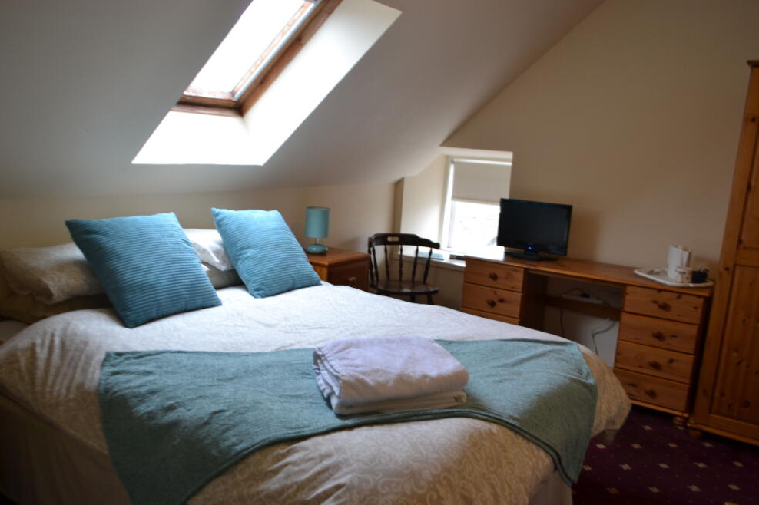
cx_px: 370
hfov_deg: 65.5
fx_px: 590
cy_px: 257
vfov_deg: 46.4
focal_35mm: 28
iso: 400
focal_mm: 18
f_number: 3.5
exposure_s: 1/40
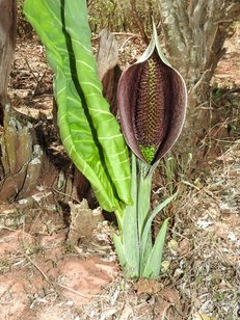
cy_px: 135
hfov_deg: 36.7
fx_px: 361
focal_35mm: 39
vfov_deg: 47.7
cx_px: 97
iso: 100
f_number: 5
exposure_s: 1/160
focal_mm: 5.4
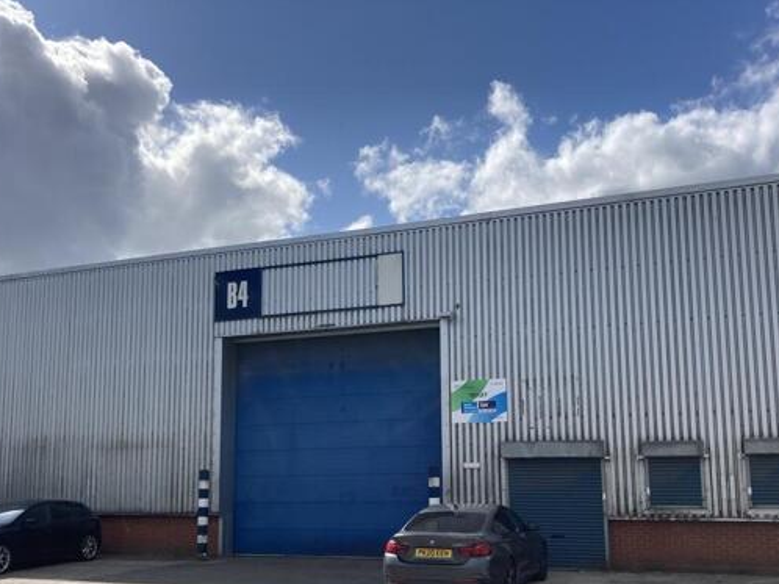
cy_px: 373
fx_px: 810
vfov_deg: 39.3
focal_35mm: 36
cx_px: 402
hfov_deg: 51.4
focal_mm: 3.99
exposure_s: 1/3247
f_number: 1.8
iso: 20
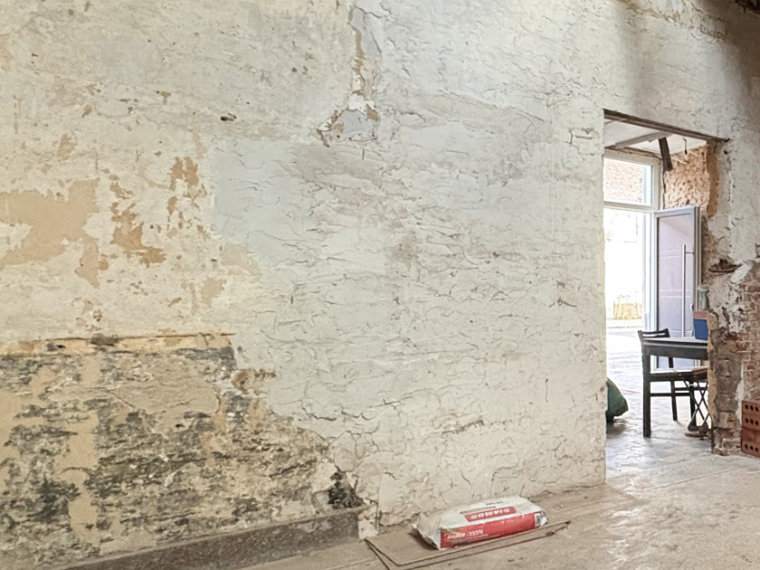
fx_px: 703
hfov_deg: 44.5
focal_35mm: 32
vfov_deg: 44.1
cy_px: 305
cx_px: 820
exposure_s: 1/47
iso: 1000
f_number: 2.2
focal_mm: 2.22
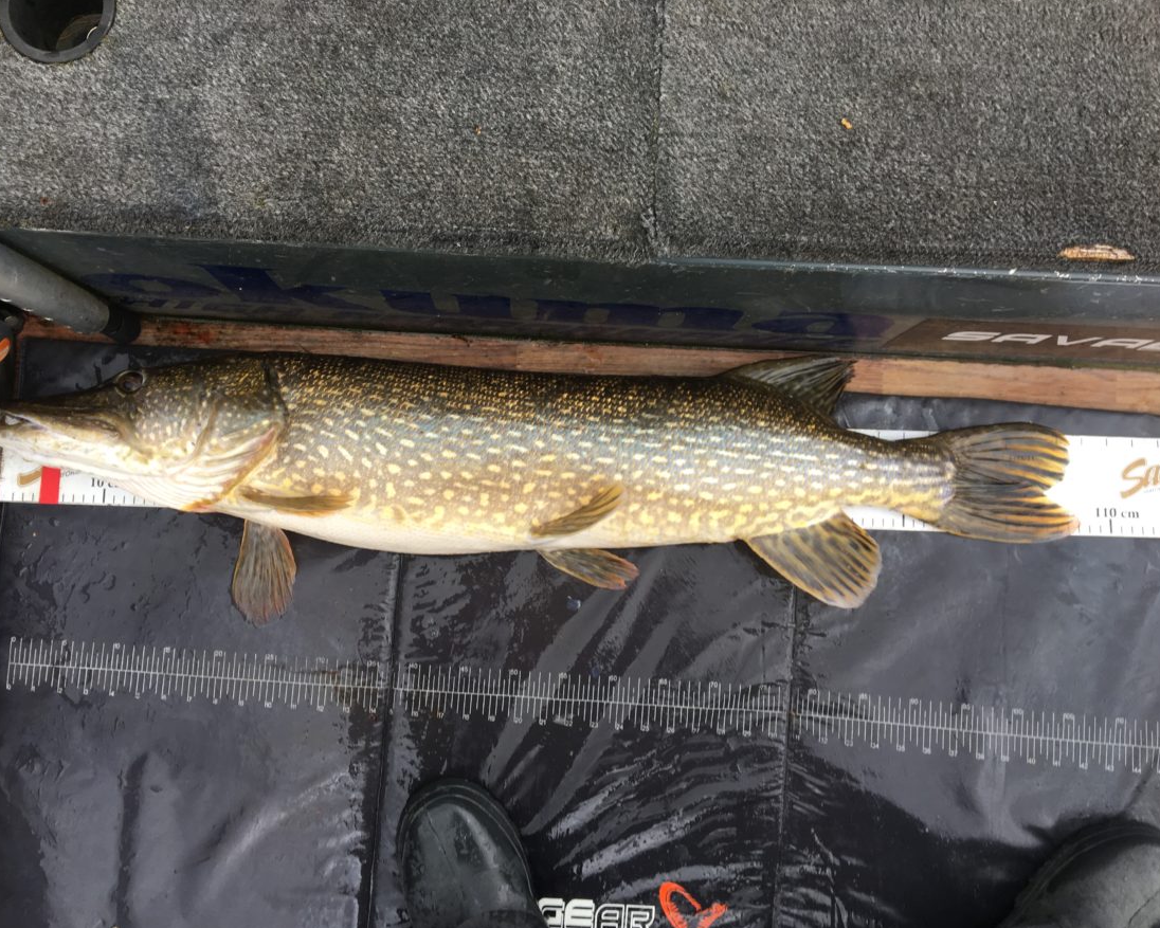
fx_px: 1064
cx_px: 540
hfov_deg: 57.1
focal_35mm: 31
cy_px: 470
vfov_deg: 47.1
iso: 25
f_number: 2.2
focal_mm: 4.15
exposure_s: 1/119
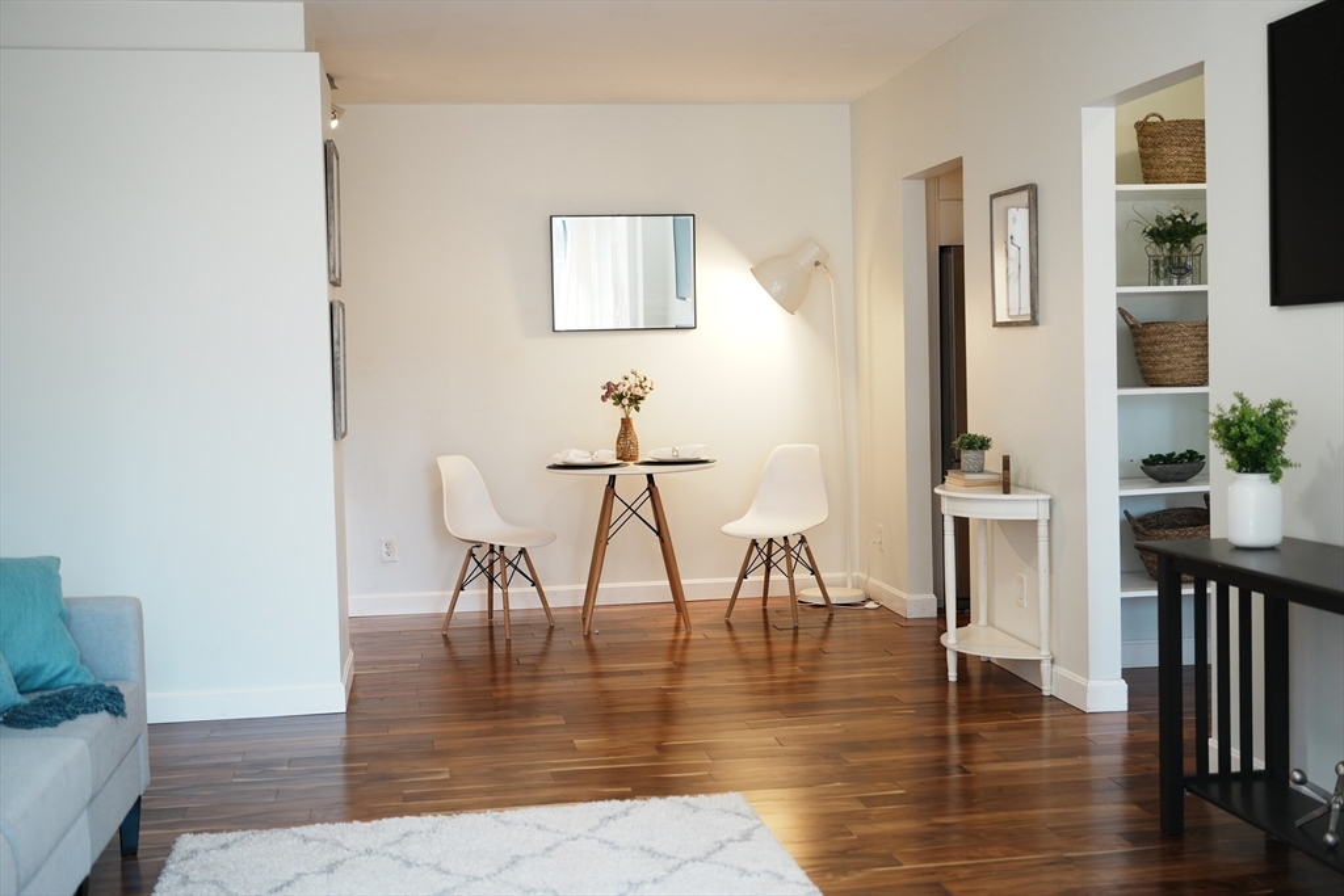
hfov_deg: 48.5
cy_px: 448
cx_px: 672
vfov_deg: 33.4
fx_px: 1493
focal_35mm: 40
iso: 500
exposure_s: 1/200
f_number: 2.5
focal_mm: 40
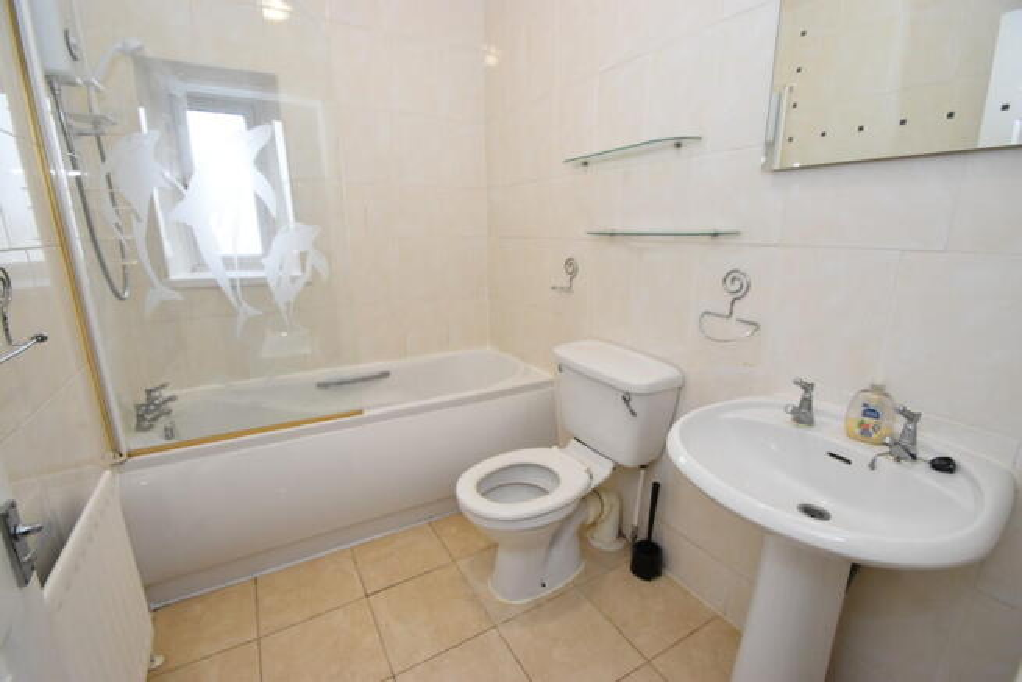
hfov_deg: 100.4
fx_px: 426
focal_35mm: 15
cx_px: 511
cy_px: 341
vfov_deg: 77.4
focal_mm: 10
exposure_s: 1/100
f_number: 5
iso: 800
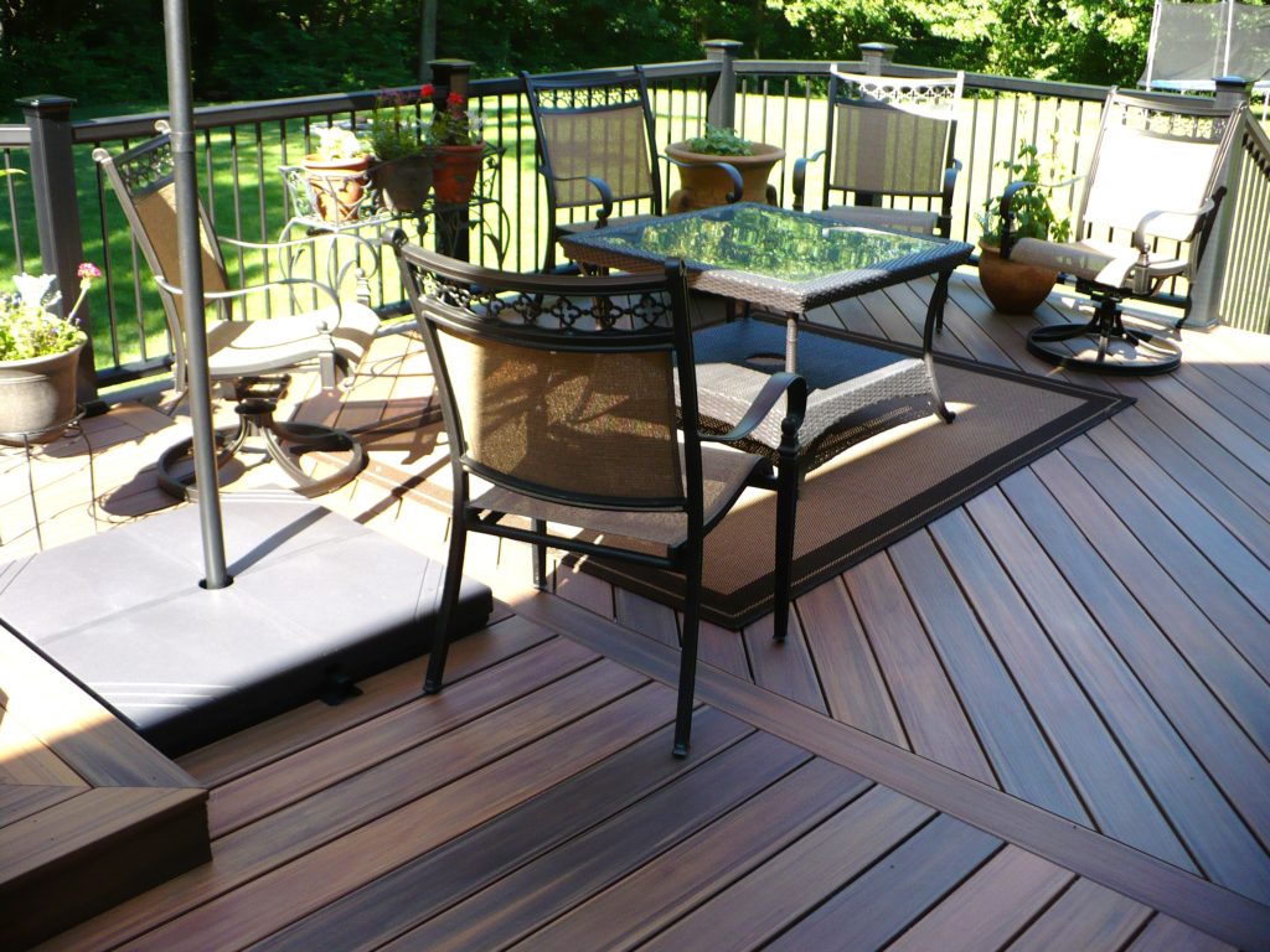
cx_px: 635
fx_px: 1357
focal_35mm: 37
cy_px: 476
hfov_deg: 50.1
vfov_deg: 38.7
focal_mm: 6.1
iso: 100
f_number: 2.8
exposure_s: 1/200
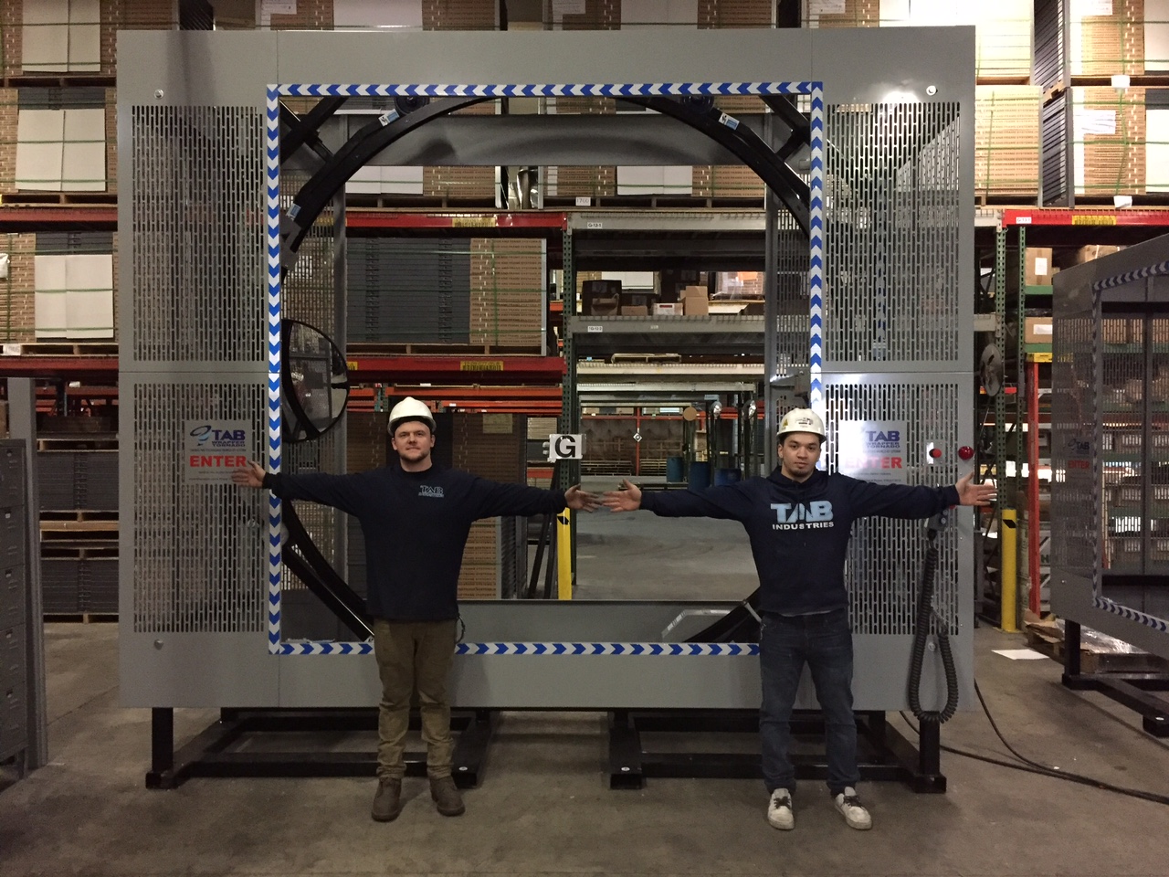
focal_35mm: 29
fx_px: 979
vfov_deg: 48.2
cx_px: 584
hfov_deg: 61.7
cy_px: 438
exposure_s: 1/15
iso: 400
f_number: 2.2
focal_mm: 4.15
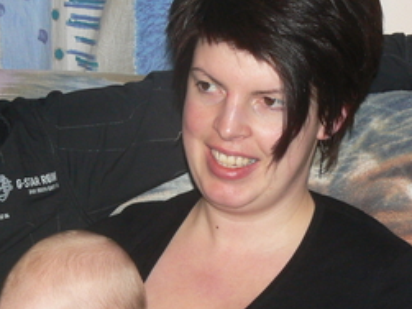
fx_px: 1392
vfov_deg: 12.6
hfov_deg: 16.8
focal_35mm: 117
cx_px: 105
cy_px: 215
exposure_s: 1/30
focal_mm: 8.2
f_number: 2.8
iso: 100
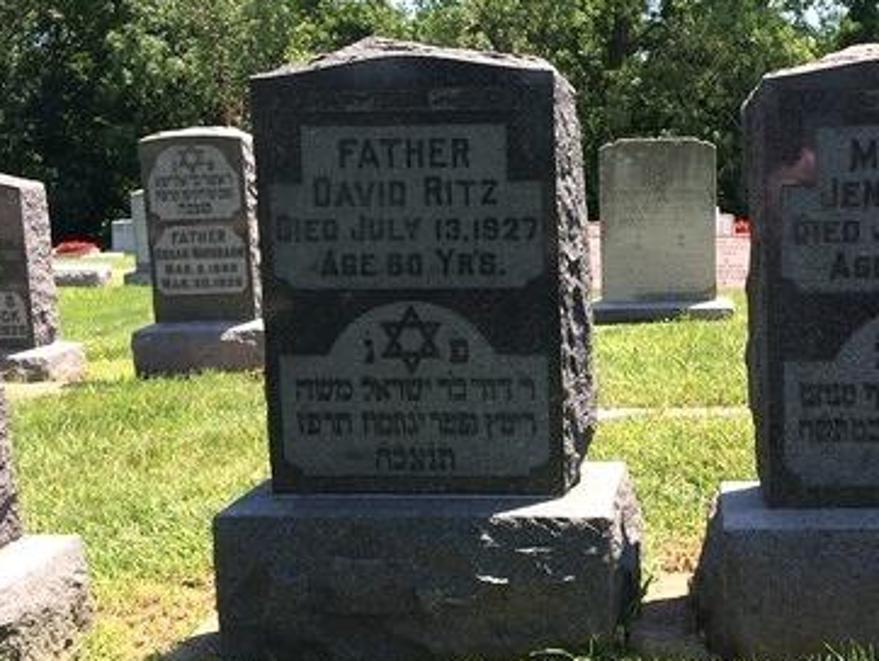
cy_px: 323
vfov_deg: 27.6
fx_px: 1347
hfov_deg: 35.9
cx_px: 568
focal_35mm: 53
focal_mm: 4.12
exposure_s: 1/612
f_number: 2.2
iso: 32
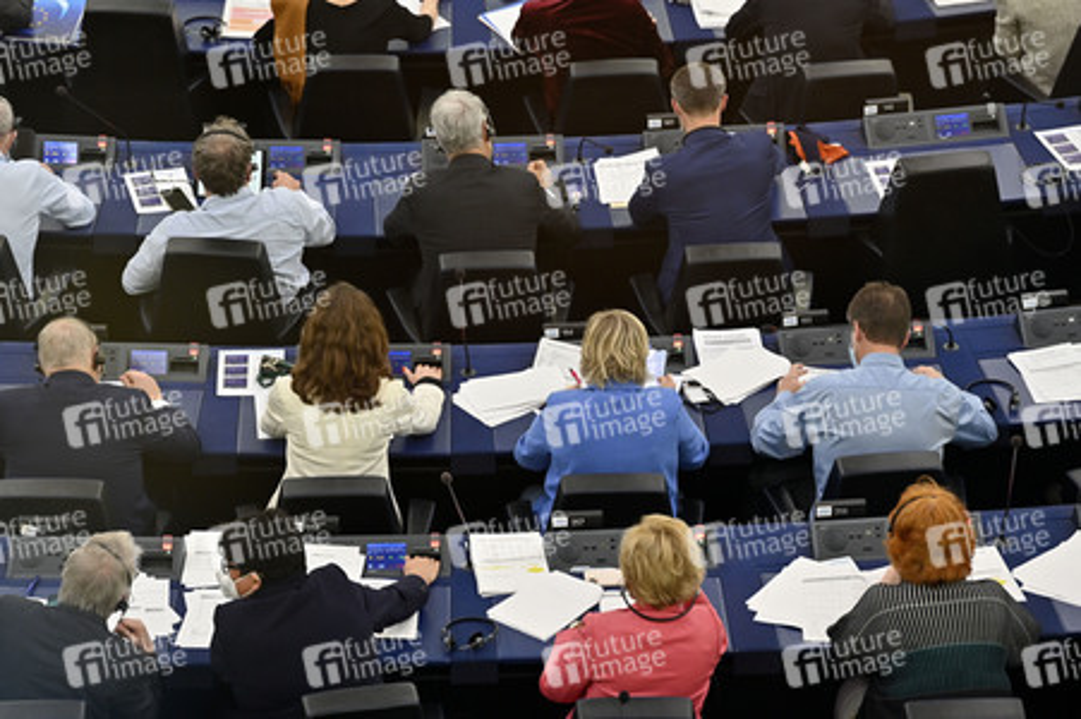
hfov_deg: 11.1
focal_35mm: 185
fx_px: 5551
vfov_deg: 7.4
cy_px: 360
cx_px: 540
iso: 1600
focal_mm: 185
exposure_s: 1/400
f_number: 4
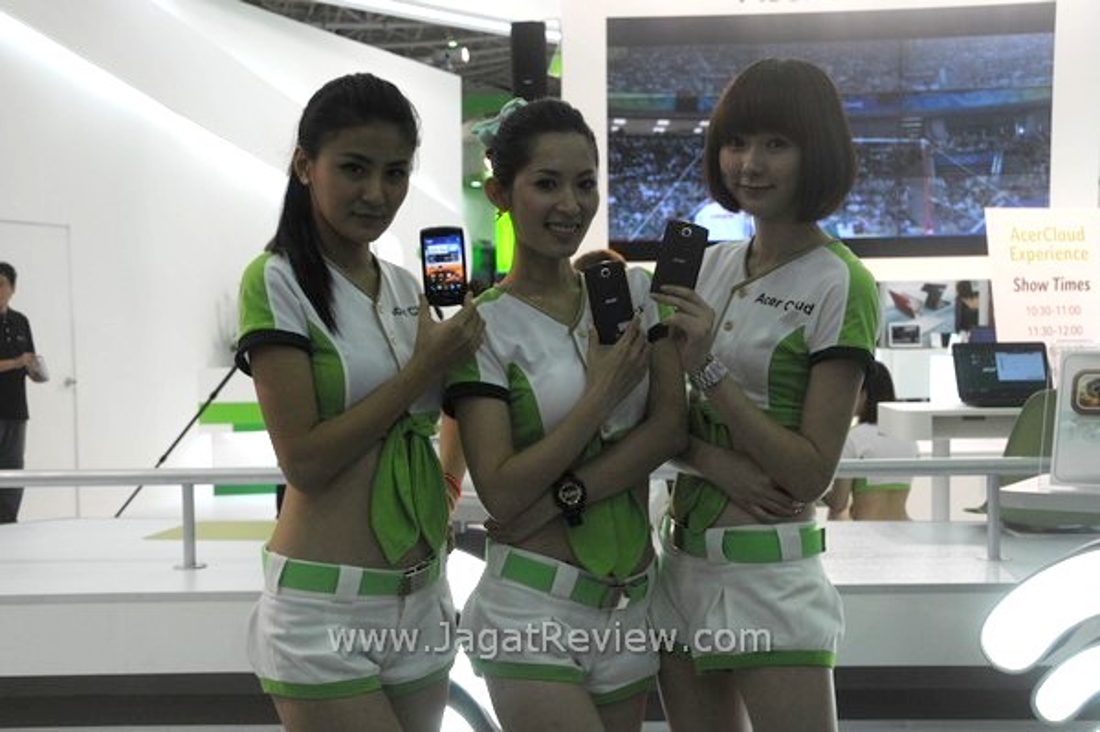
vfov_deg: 26.4
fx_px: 1557
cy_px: 366
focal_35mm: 51
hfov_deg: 38.9
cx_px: 550
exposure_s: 1/200
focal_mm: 34
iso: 800
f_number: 7.1
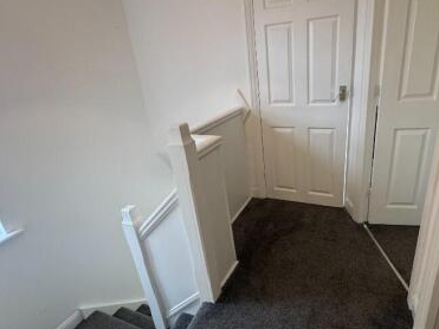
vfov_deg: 61.1
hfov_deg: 76.0
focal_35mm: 22
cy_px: 167
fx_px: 279
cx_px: 249
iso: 200
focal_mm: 2.22
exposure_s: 1/50
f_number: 2.2
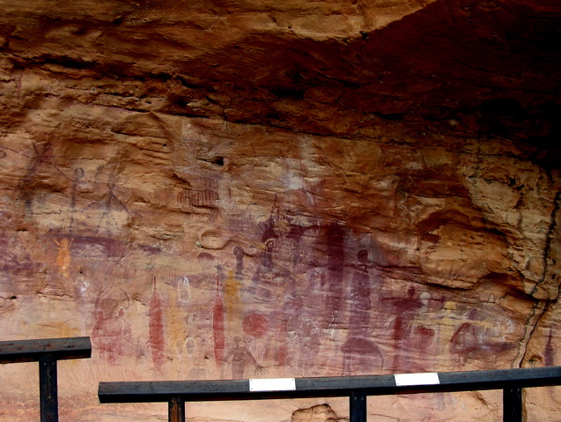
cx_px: 280
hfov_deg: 51.3
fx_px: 584
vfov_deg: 39.7
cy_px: 211
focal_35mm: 36
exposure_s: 1/99.5
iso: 50
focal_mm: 6
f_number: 2.7
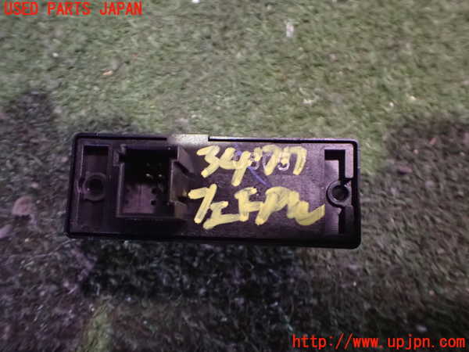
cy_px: 176
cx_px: 234
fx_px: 406
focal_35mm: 30
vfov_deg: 46.8
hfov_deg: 60.0
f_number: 2.3
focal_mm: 5.4
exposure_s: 1/30
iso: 1600
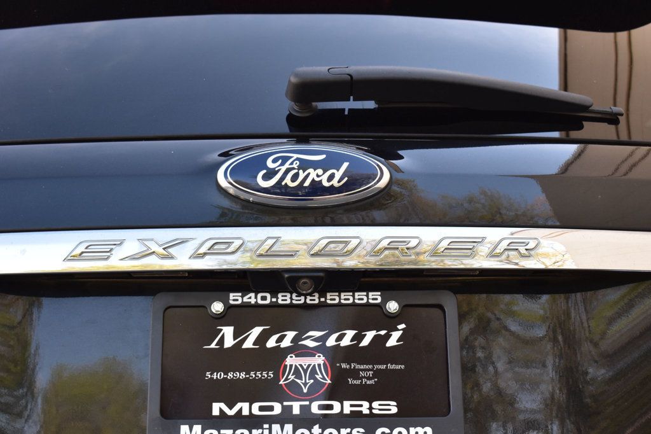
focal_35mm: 57
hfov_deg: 35.1
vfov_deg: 23.8
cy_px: 217
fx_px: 1030
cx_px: 326
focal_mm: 38
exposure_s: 1/100
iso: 400
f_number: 9
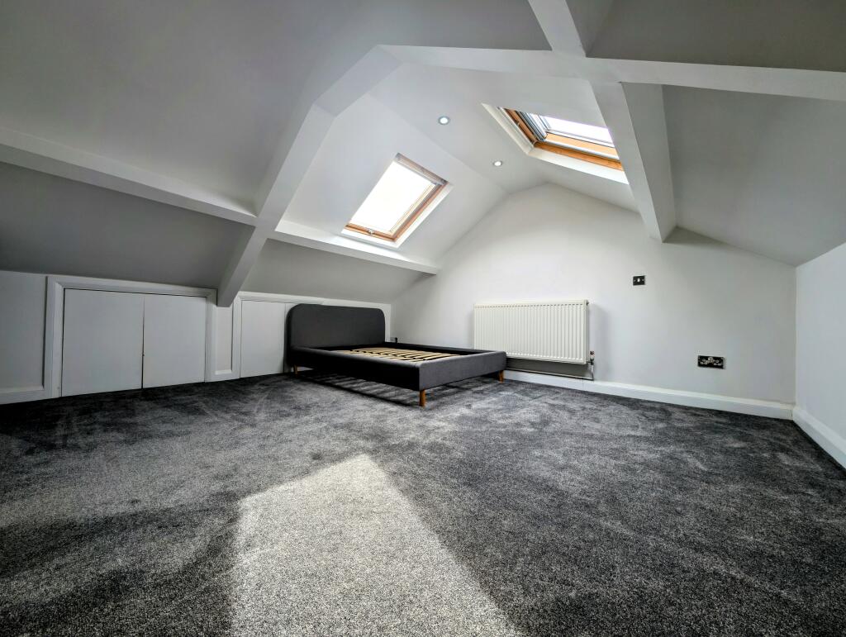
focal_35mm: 12
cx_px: 423
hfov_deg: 110.5
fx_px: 294
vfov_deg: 94.6
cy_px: 318
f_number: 1.95
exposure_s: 1/196
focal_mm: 2.23
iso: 38
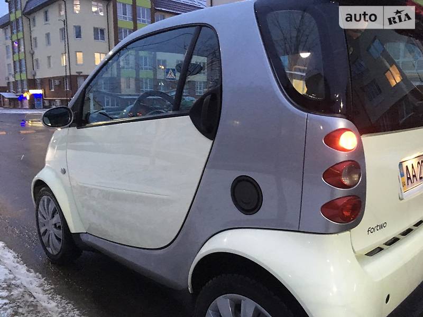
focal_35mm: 29
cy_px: 158
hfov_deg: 61.7
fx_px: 354
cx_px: 212
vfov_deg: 48.2
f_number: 2.2
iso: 320
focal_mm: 4.2
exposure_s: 1/17
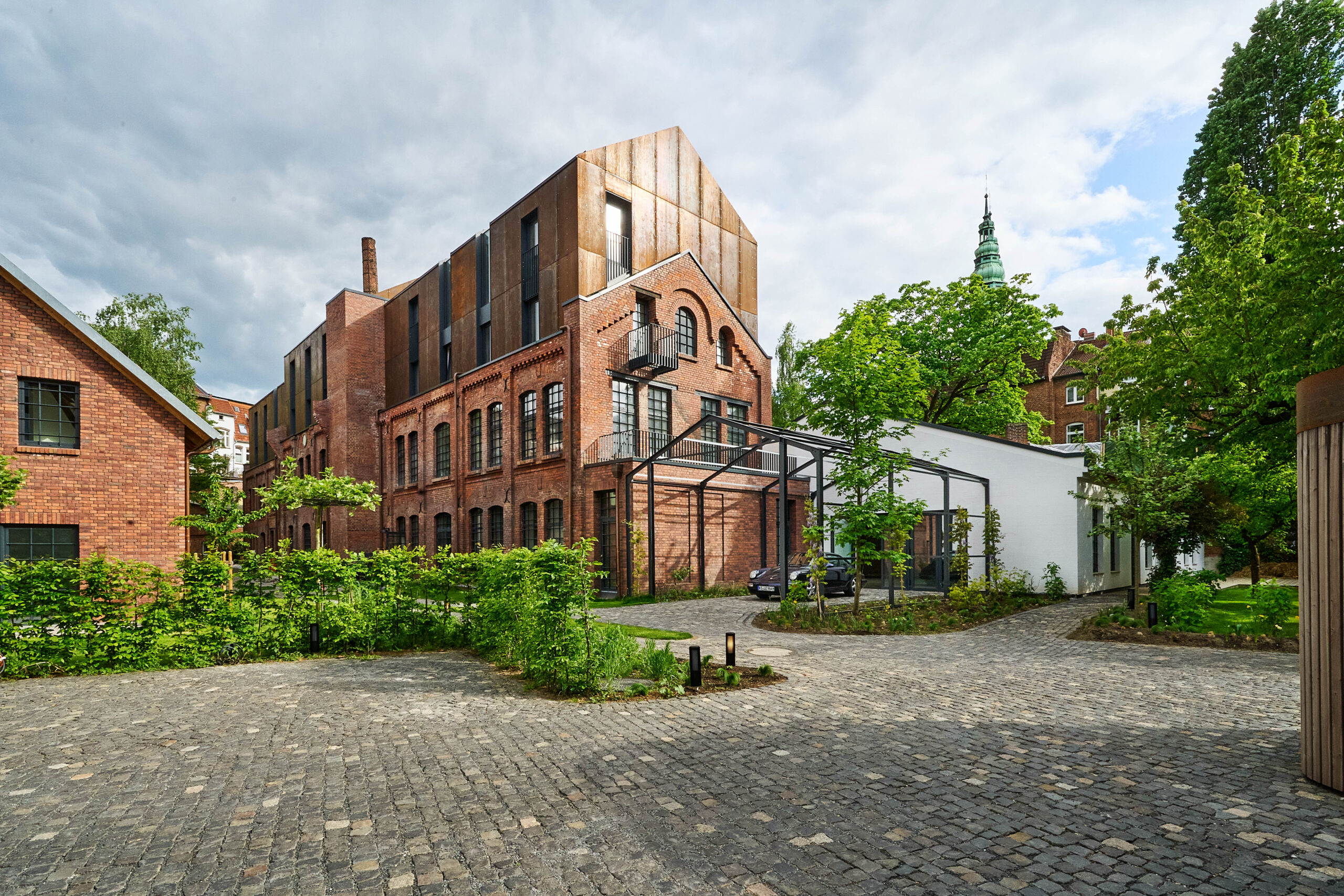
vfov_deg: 77.3
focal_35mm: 15
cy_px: 448
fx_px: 560
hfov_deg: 100.4
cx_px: 672
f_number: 22
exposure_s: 1/160
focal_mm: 15
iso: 1250
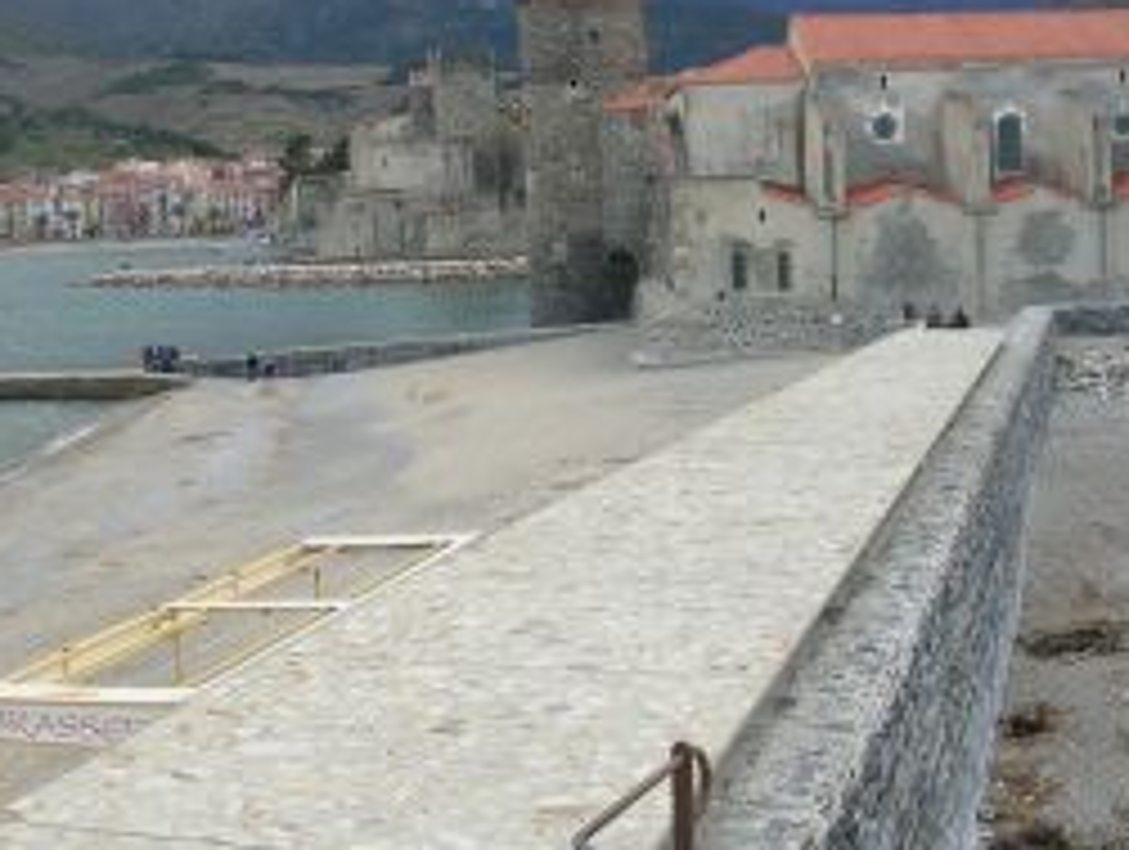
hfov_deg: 36.1
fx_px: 1731
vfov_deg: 27.6
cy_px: 362
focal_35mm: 53
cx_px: 526
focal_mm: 5.8
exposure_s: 1/156
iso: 71
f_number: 5.6
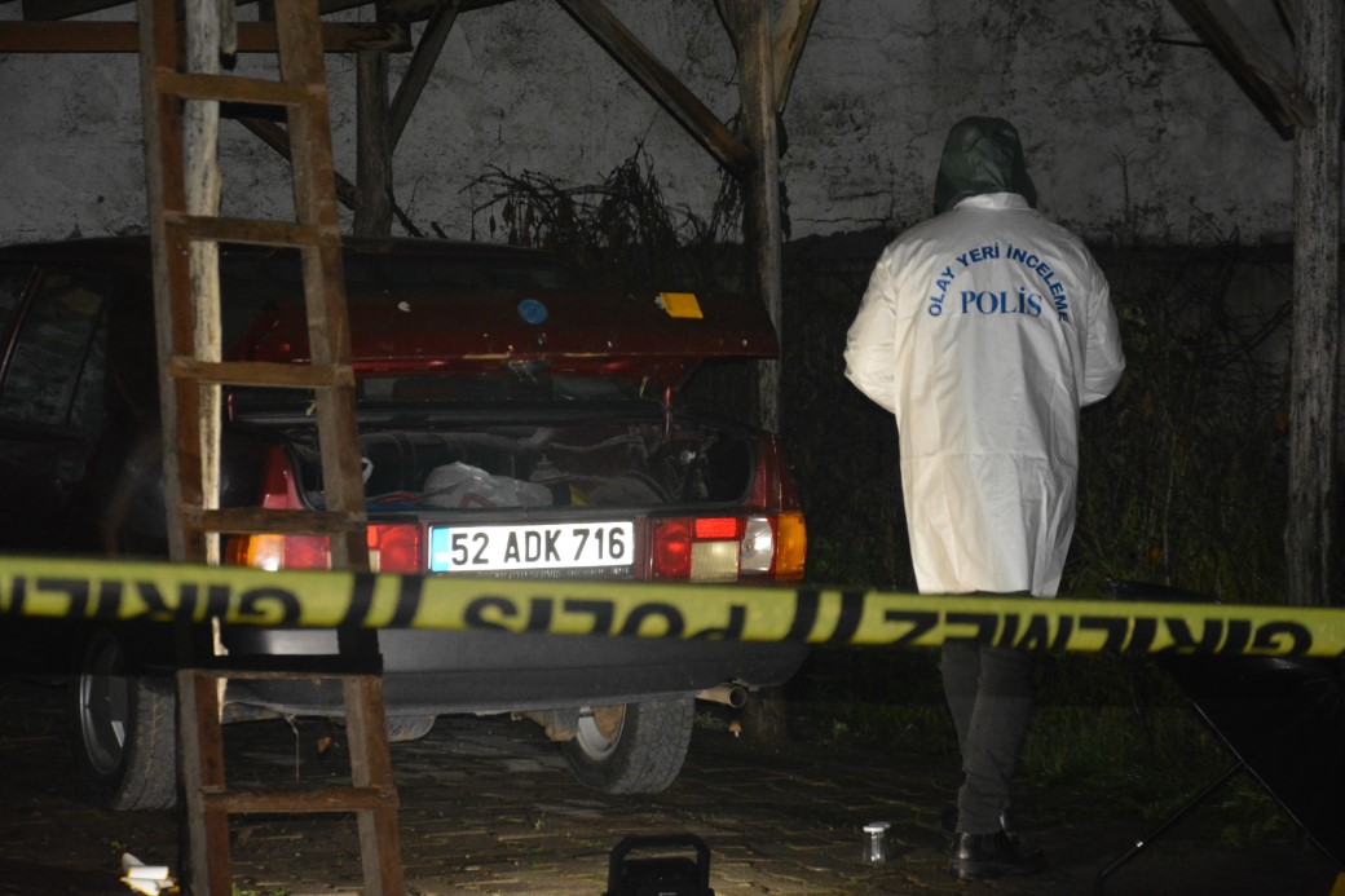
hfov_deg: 14.0
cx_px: 672
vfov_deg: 9.3
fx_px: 5491
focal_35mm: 147
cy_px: 448
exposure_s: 1/60
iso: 3200
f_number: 5.6
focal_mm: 98
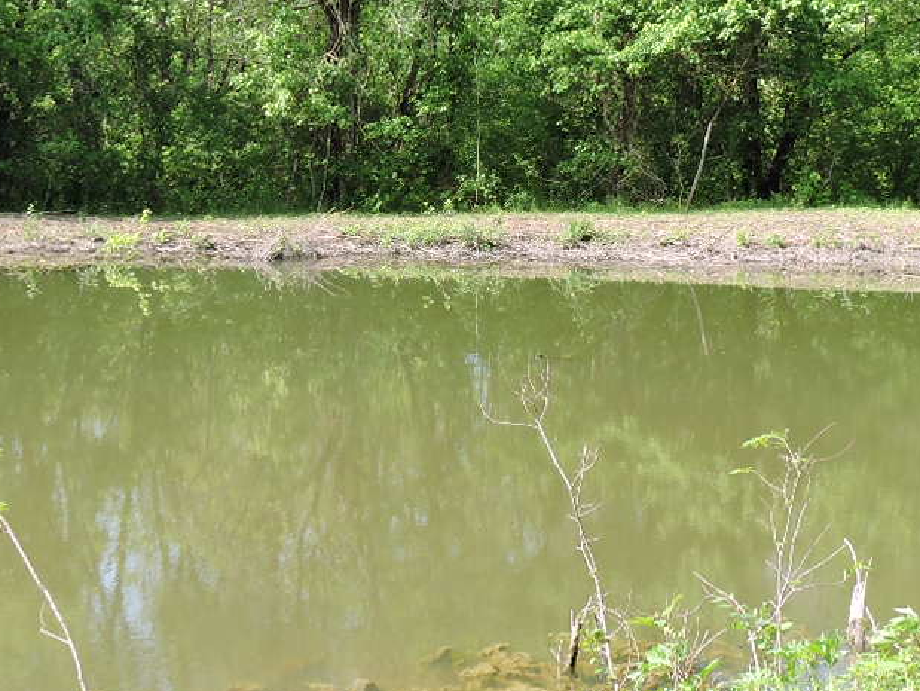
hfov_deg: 31.2
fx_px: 1649
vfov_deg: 23.5
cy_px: 213
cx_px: 476
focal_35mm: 62
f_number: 3.3
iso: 100
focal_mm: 4.3
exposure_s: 1/320
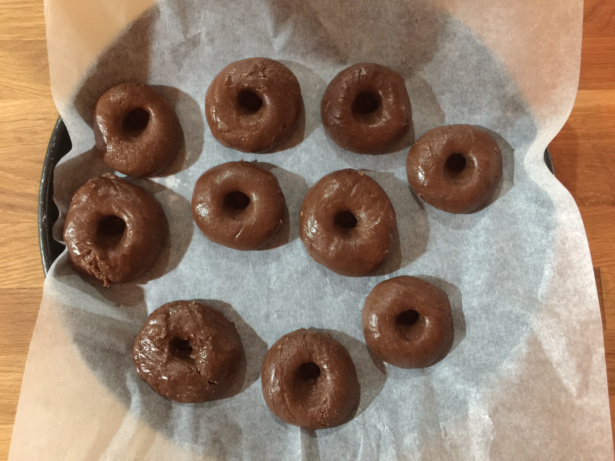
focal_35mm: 29
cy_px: 230
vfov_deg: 48.2
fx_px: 515
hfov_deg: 61.7
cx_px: 308
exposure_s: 1/4
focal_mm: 4.15
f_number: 2.2
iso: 125
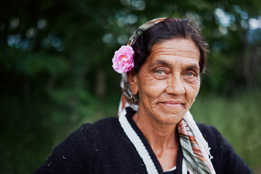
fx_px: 362
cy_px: 87
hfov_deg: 39.6
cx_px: 130
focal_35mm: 50
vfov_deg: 27.0
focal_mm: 33
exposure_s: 1/4400
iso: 400
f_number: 1.4
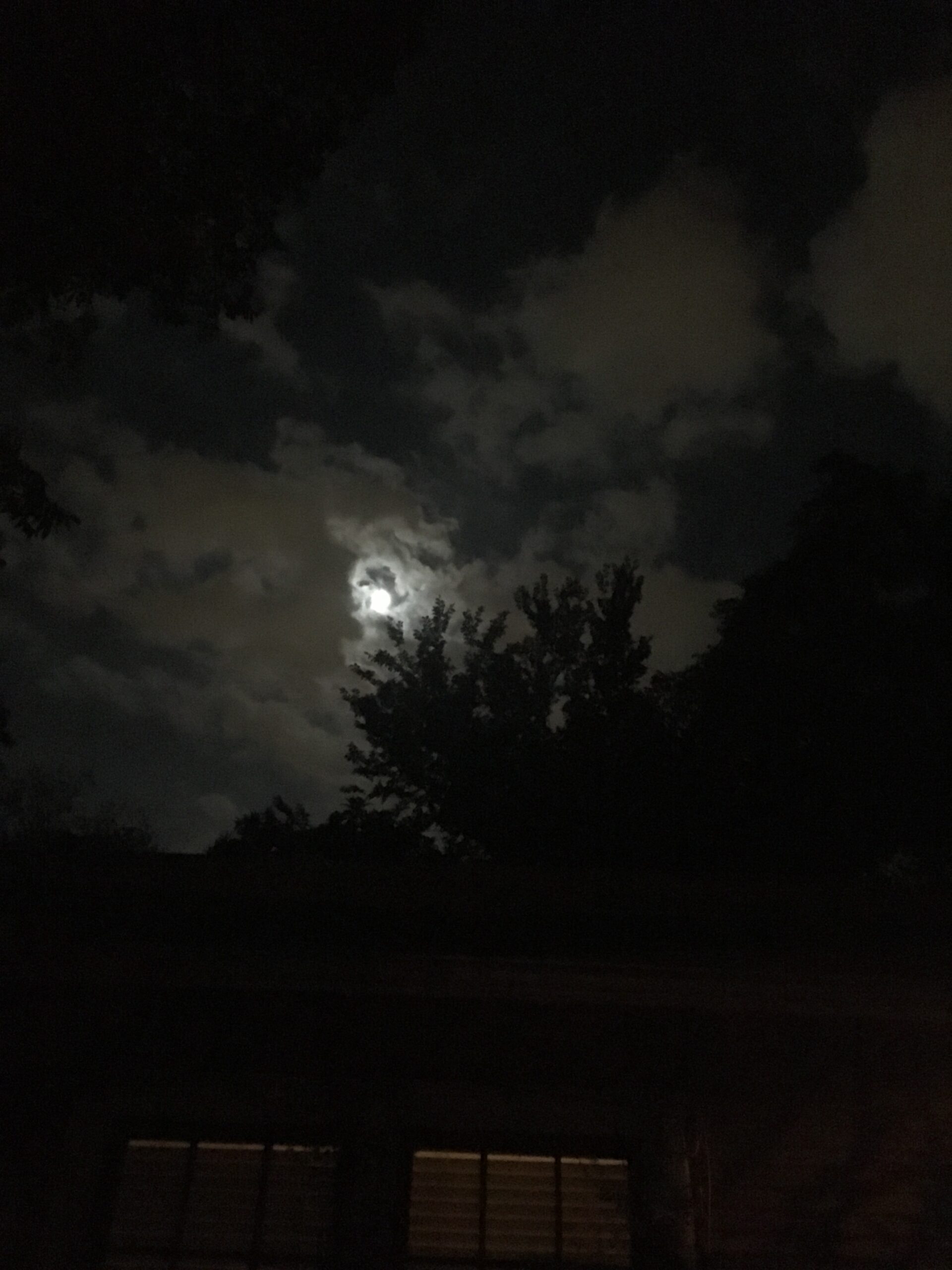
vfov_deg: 61.7
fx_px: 1063
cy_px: 635
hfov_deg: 48.2
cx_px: 476
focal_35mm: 29
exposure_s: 1/15
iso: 2000
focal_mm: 4.15
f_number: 2.2
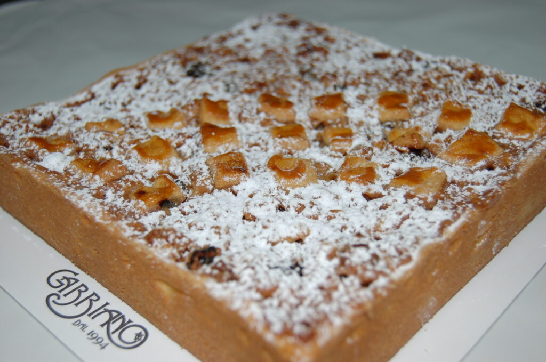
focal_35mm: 45
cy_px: 181
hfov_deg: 43.7
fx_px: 681
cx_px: 273
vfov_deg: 29.8
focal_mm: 30
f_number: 4.2
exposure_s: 1/60
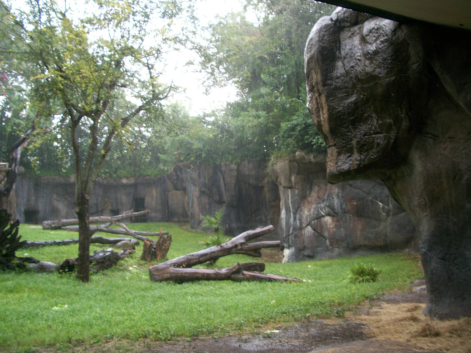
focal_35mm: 35
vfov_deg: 40.7
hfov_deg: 52.6
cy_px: 176
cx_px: 236
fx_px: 476
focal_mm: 6.3
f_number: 3.1
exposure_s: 1/40
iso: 80
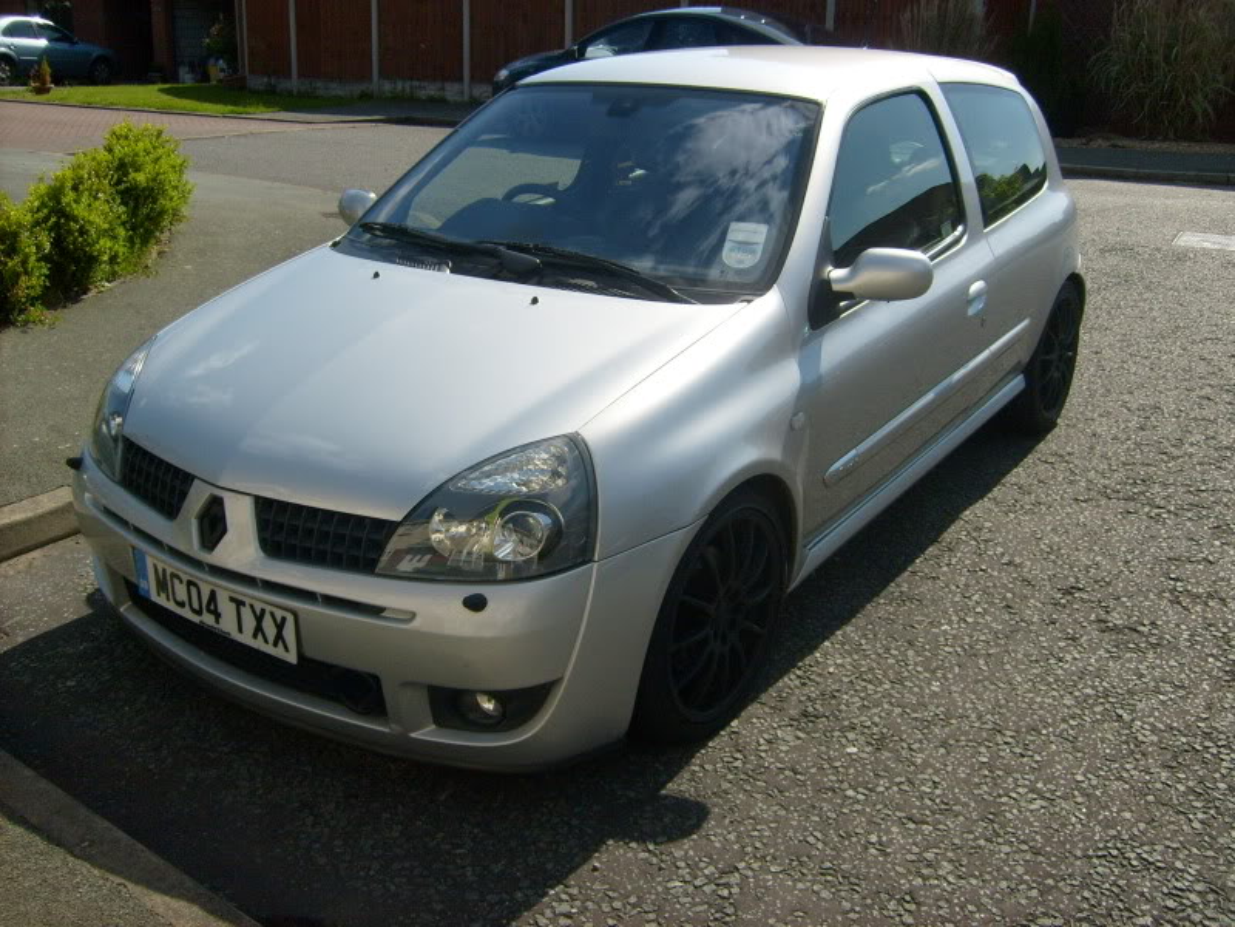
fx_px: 1249
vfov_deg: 40.7
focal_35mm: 35
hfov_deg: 52.6
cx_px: 618
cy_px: 464
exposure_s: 1/350
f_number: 7.1
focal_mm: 5.8
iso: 80
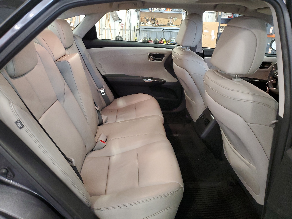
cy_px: 110
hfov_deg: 67.3
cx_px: 146
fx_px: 219
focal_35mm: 26
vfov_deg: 53.1
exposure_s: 1/20
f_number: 1.5
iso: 296
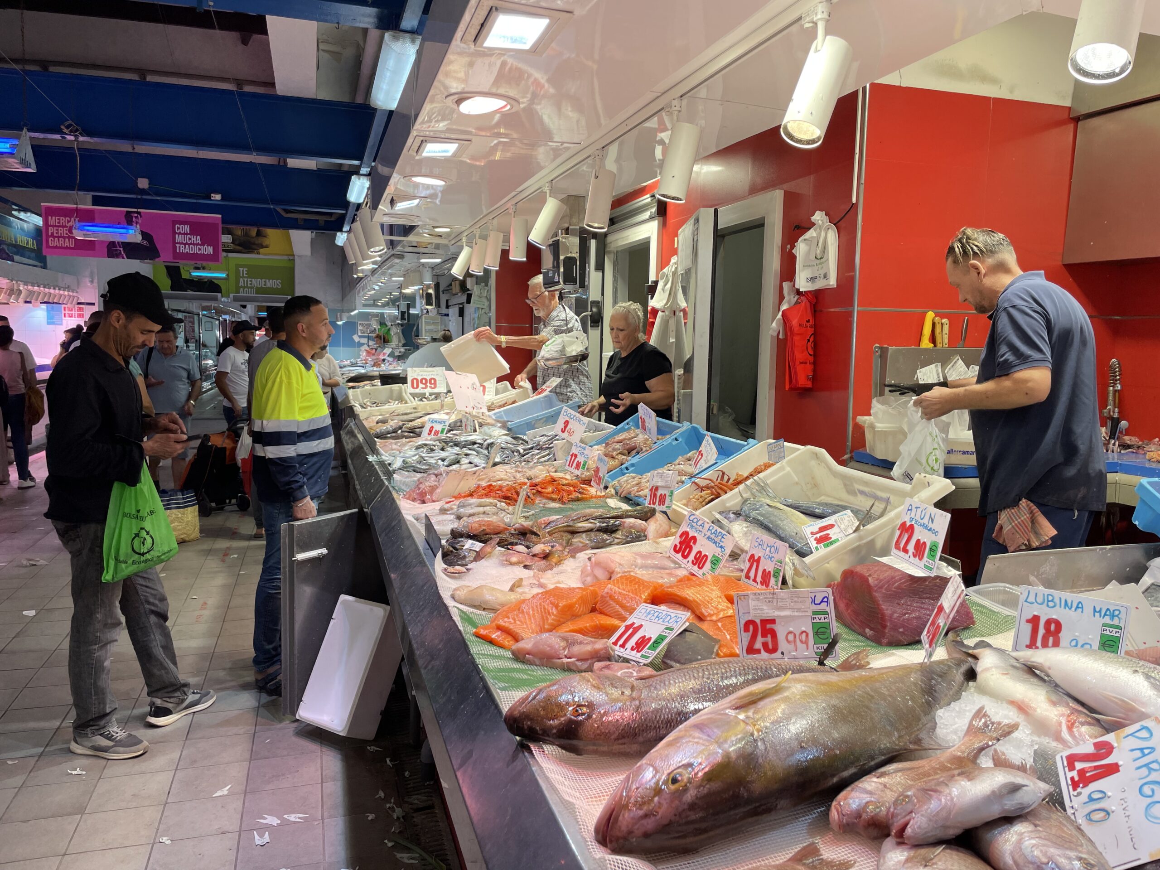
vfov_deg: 53.1
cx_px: 580
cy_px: 435
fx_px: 871
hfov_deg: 67.3
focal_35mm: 26
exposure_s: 1/163
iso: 32
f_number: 1.6
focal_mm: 4.2
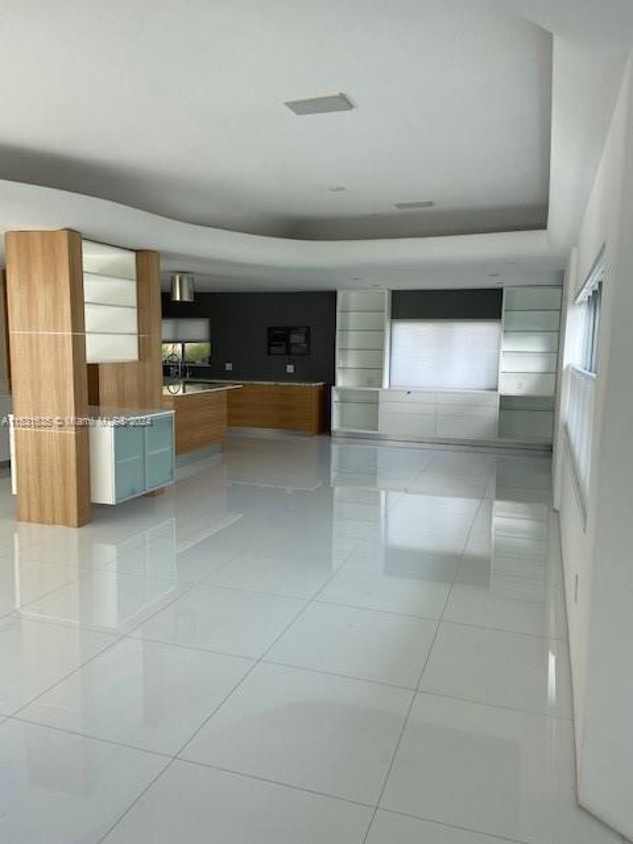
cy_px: 422
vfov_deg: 67.3
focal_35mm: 26
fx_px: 634
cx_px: 316
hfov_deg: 53.1
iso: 64
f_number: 1.8
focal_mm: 4.25
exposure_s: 1/122
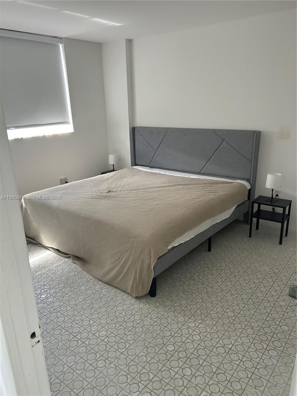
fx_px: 297
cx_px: 148
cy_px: 198
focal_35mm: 26
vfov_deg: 67.3
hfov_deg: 53.1
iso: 100
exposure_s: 1/121
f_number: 1.5
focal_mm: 5.7
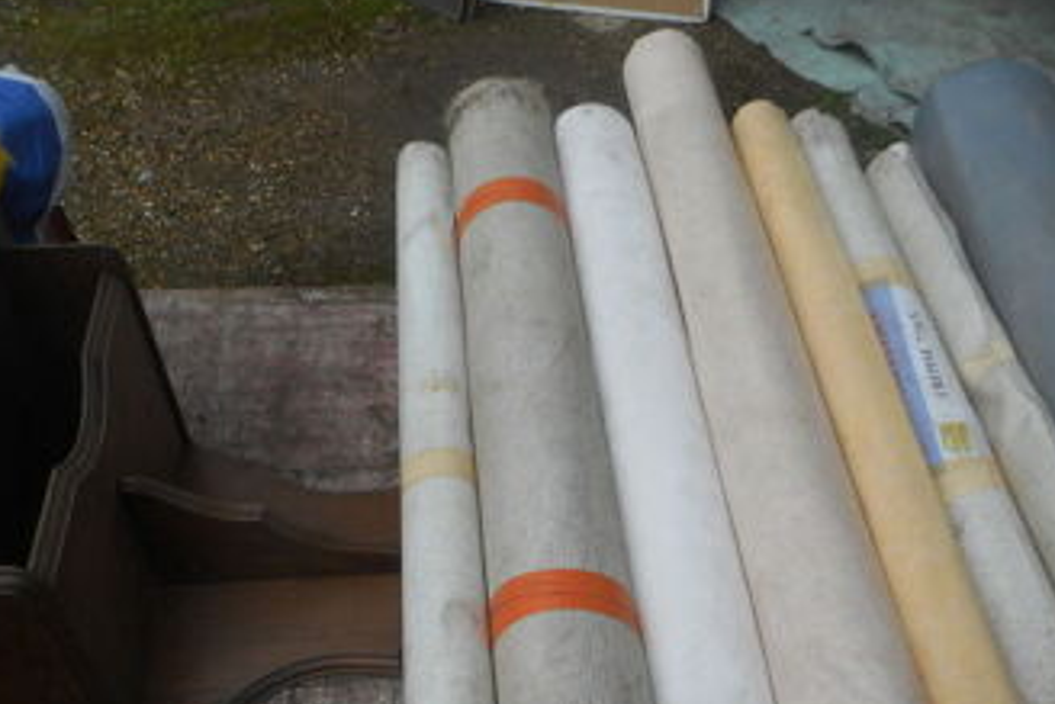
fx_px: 1114
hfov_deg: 50.4
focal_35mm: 38
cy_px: 559
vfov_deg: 34.1
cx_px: 630
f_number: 3.7
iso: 80
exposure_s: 1/500
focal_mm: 4.5
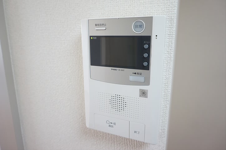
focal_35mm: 26
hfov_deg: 70.5
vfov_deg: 50.3
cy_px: 75
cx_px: 113
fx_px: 160
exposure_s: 1/60
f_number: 4
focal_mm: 17
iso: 400
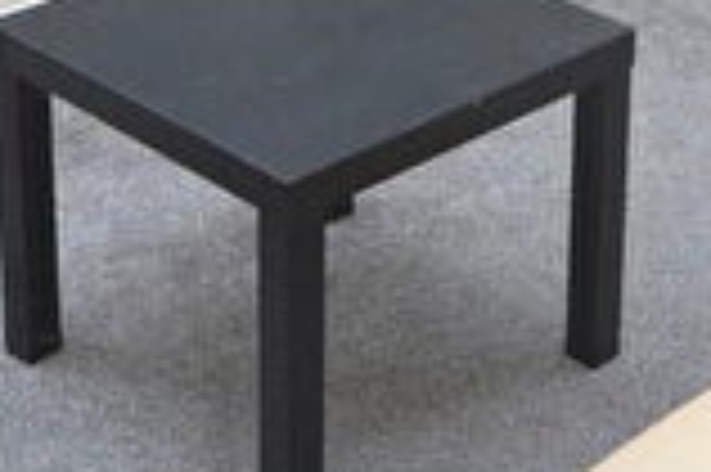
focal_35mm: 93
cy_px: -252
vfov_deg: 13.7
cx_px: 531
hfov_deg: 21.7
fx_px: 1835
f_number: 5.6
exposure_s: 1/125
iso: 280
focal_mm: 14
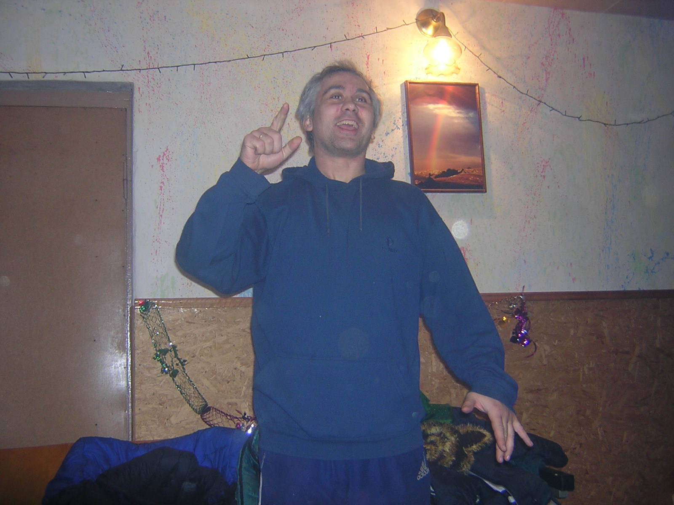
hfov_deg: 51.4
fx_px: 701
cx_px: 337
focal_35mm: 36
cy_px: 252
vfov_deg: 39.7
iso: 150
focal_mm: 4.7
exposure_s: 1/60.1
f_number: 2.6
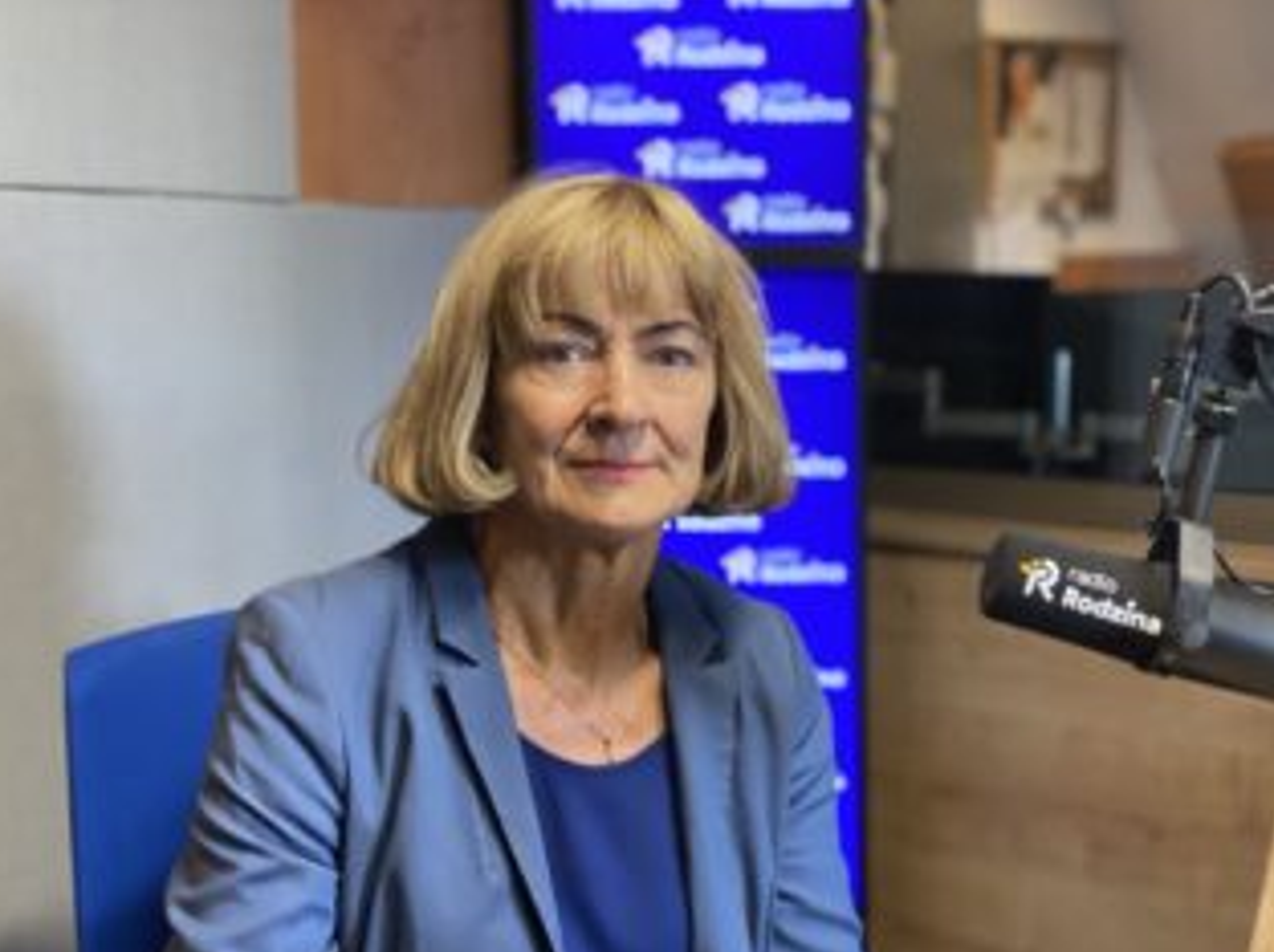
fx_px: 2169
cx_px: 633
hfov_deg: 32.7
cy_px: 537
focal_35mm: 59
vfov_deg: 24.7
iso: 160
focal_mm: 6
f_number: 2
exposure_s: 1/33
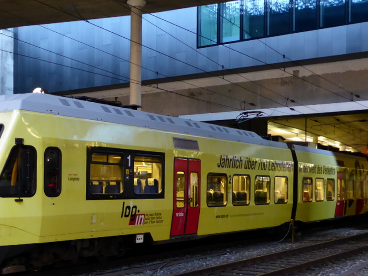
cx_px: 118
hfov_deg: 34.6
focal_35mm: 55
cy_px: 196
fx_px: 585
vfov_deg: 26.3
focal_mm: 5.8
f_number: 3.6
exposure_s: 1/8
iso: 640
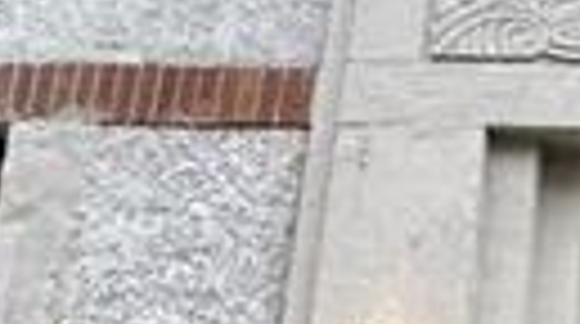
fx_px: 1397
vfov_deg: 12.9
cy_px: 387
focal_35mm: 91
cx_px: 908
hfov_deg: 19.8
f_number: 2.2
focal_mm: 2.22
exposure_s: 1/120
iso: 160
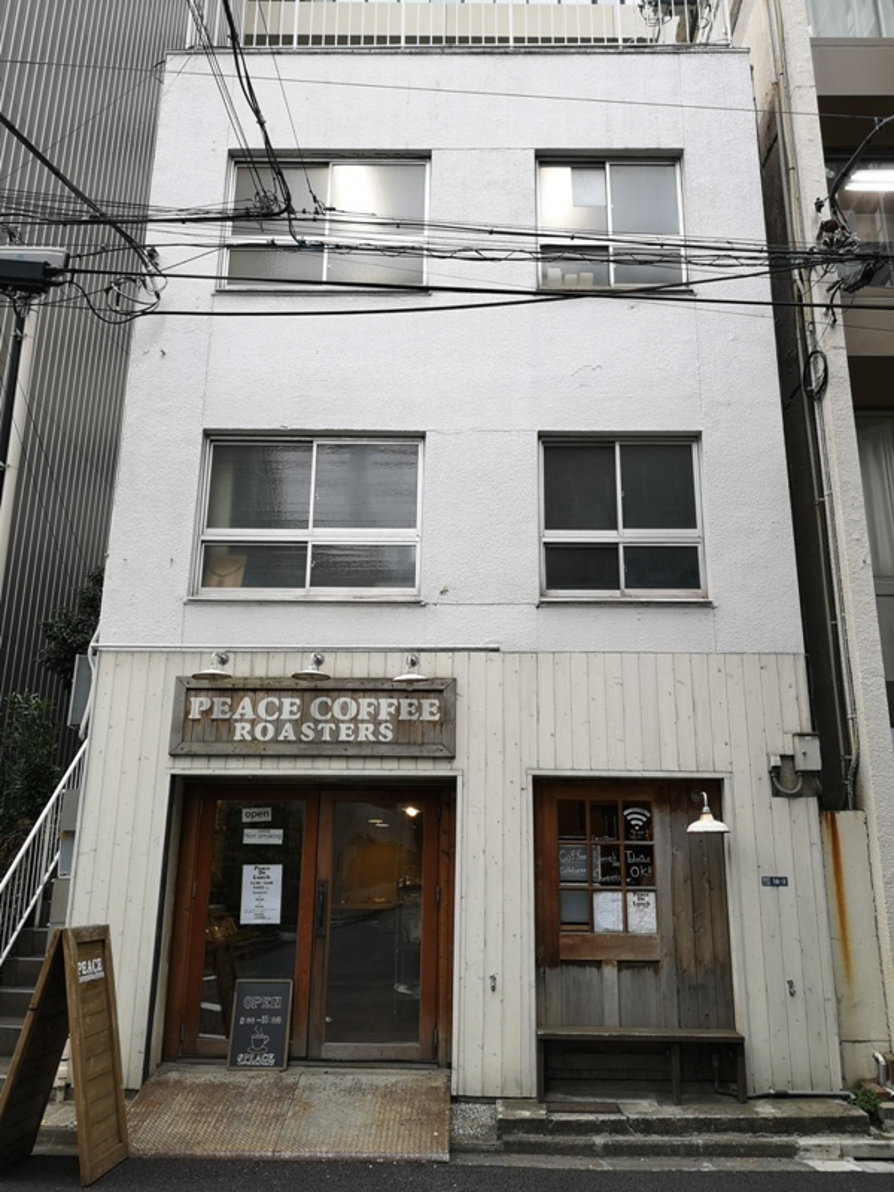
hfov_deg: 51.4
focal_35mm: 27
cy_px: 596
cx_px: 447
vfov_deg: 65.3
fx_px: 930
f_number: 1.8
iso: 50
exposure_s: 1/140
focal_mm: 3.95
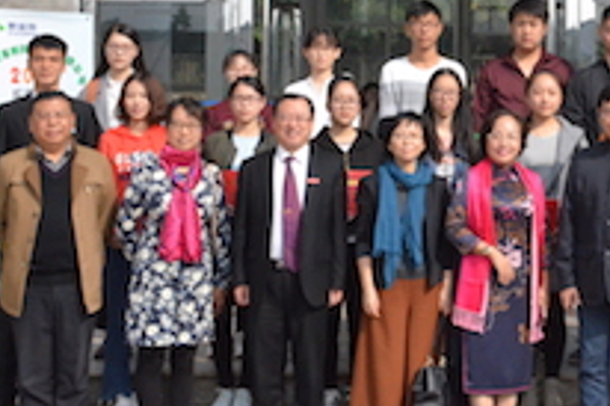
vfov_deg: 13.8
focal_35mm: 98
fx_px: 1663
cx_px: 533
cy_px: 40
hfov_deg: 20.4
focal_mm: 27
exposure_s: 1/1250
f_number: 18
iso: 3200
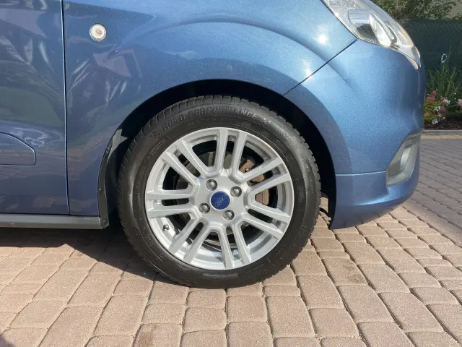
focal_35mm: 26
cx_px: 231
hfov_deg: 67.3
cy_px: 174
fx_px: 347
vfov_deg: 53.1
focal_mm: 4.25
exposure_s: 1/2315
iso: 32
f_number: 1.8
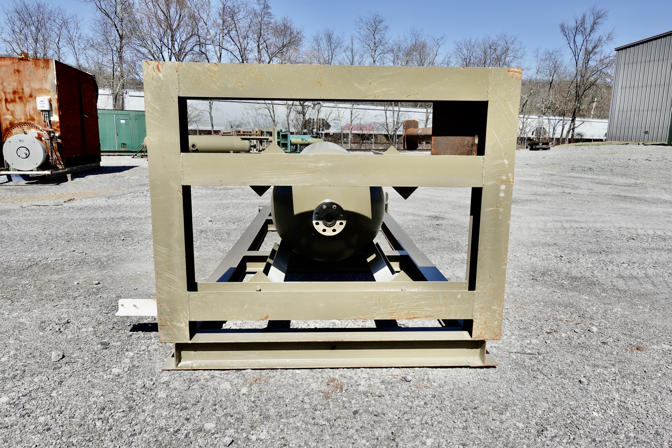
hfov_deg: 73.7
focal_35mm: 24
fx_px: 448
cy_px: 224
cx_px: 336
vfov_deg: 53.1
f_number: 5.6
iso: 125
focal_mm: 9.4
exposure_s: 1/640
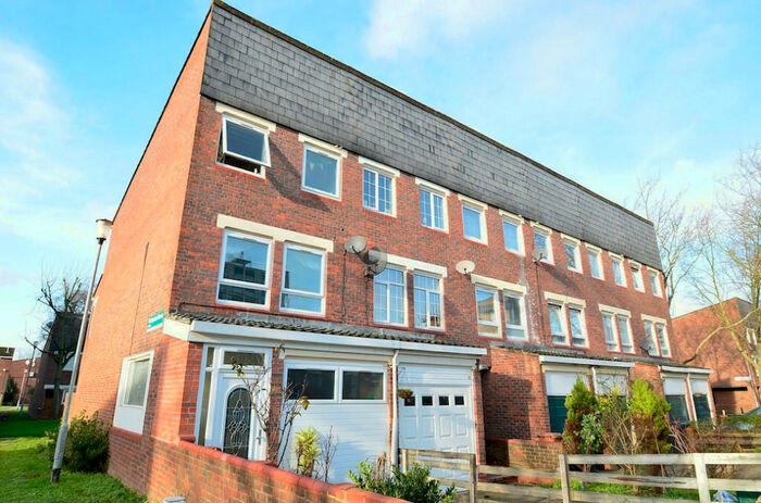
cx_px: 380
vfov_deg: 59.2
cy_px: 252
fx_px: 443
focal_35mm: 21
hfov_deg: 81.3
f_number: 6.3
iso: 200
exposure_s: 1/160
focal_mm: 14
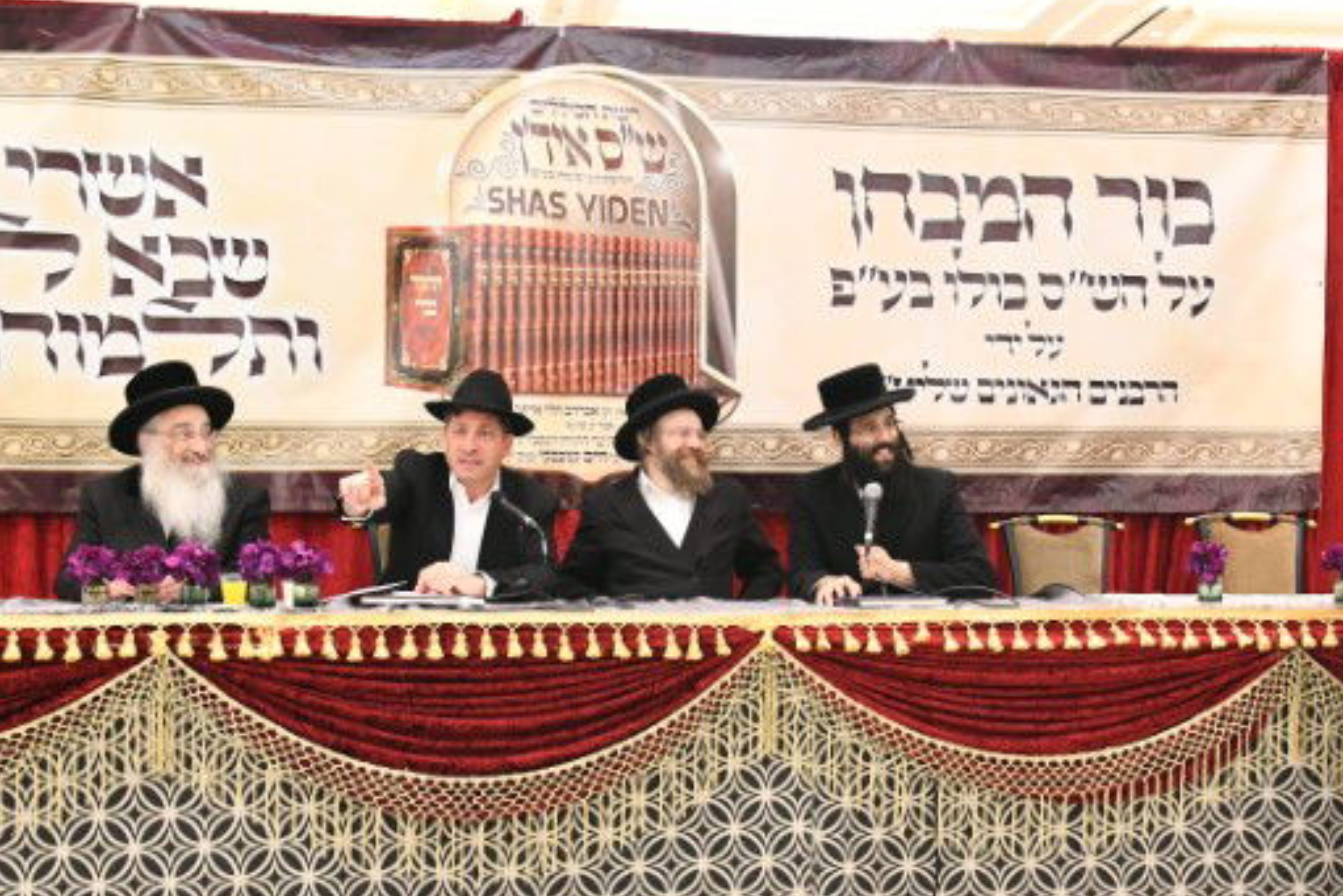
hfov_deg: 32.2
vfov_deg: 21.8
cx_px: 836
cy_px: 594
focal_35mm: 62
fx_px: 2313
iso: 4000
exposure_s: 1/160
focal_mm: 44
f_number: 5.6
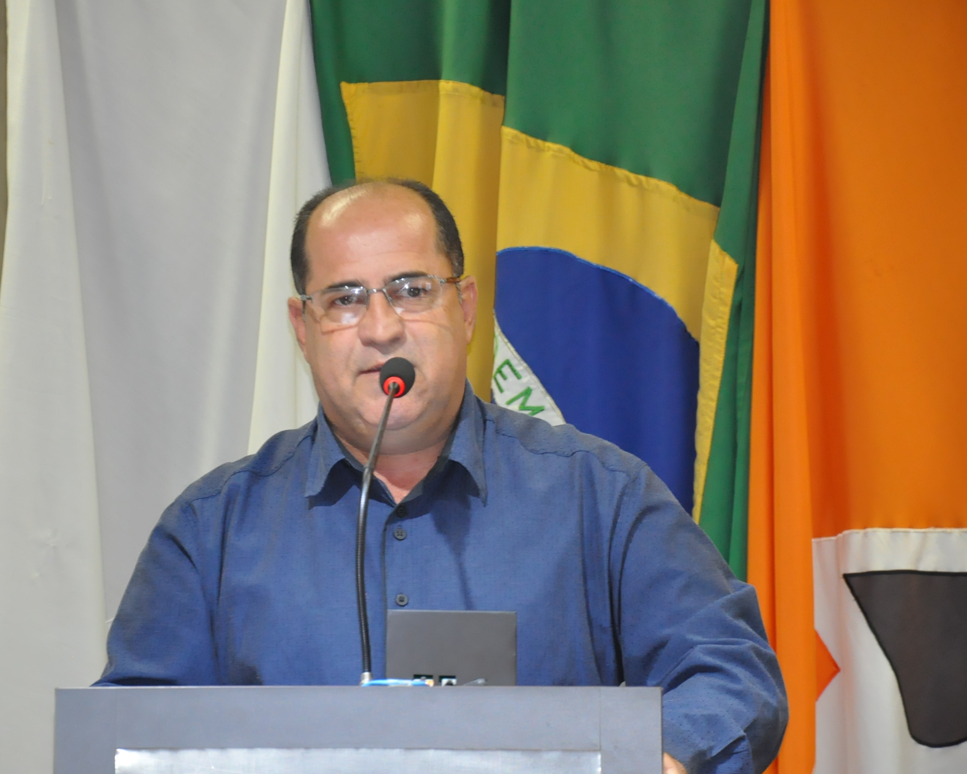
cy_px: 386
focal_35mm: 179
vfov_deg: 8.7
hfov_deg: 10.8
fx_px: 5110
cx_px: 406
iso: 2000
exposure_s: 1/60
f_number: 5.6
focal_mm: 105
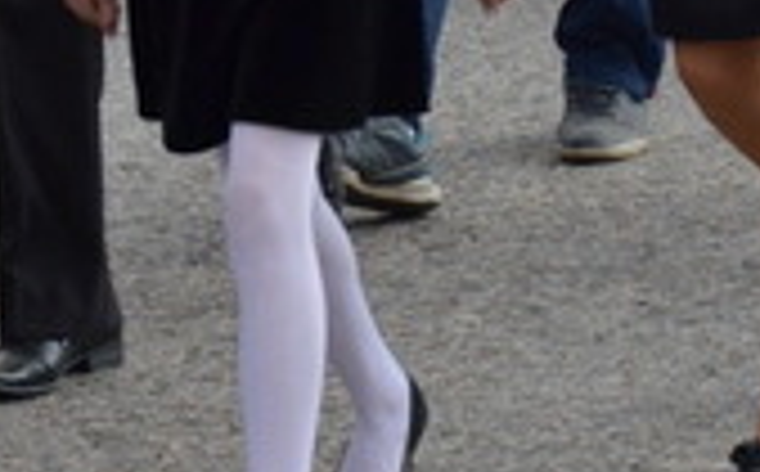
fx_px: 6638
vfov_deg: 4.1
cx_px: -72
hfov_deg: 6.5
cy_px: -247
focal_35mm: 321
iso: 1600
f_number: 6.3
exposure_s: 1/2500
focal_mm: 50
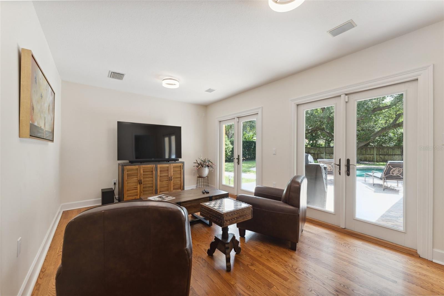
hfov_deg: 104.3
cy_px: 148
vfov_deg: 81.2
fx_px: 173
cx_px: 222
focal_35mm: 14
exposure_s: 1/20
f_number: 8
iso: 400
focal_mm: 14
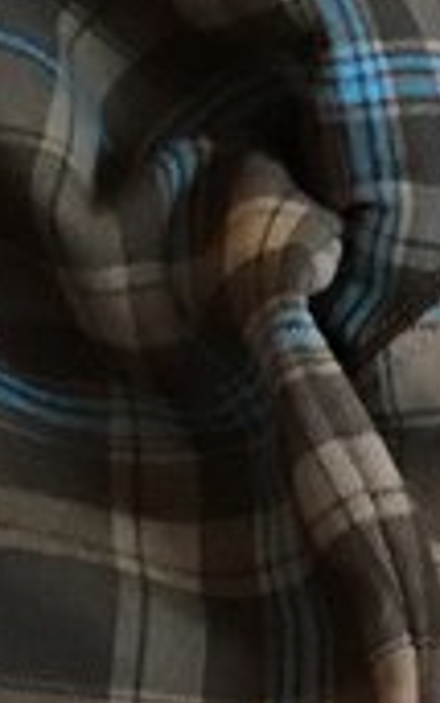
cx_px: 1637
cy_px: 672
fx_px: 4582
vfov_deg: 8.7
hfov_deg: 5.0
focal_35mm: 239
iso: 160
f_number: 2.2
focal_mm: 4.15
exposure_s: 1/33
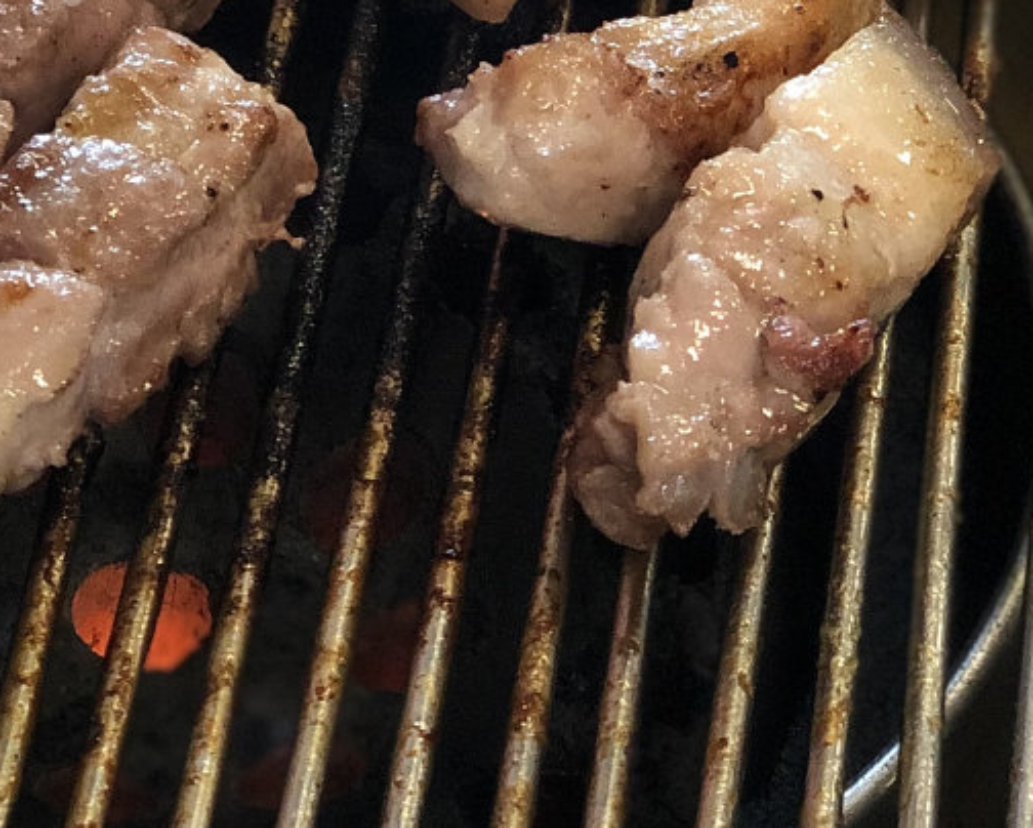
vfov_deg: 9.5
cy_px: -133
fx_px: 4926
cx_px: 168
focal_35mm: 161
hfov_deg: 11.9
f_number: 2.4
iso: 160
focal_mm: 6
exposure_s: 1/24
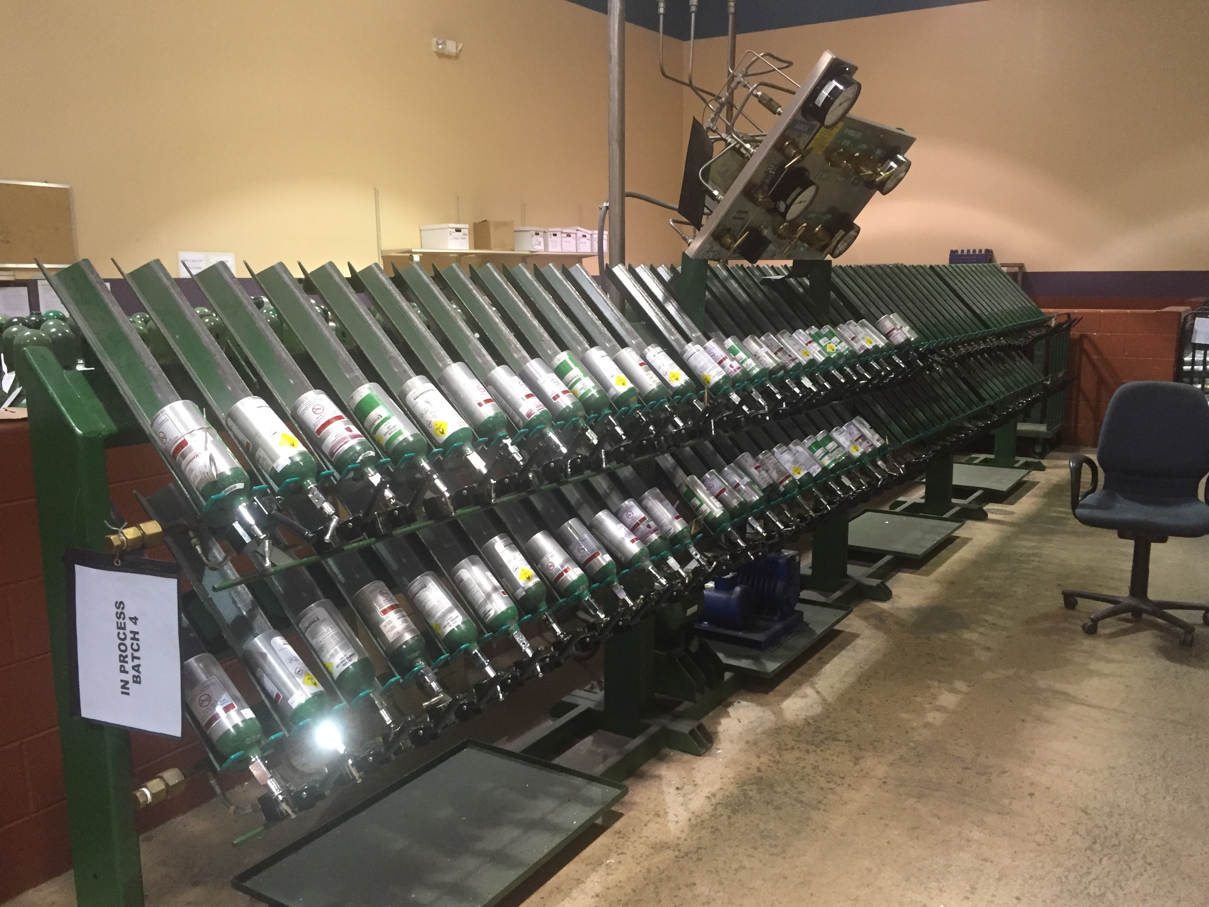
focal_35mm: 29
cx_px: 604
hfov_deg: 61.7
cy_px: 454
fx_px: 1013
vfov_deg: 48.2
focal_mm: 4.15
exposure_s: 1/30
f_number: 2.2
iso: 200
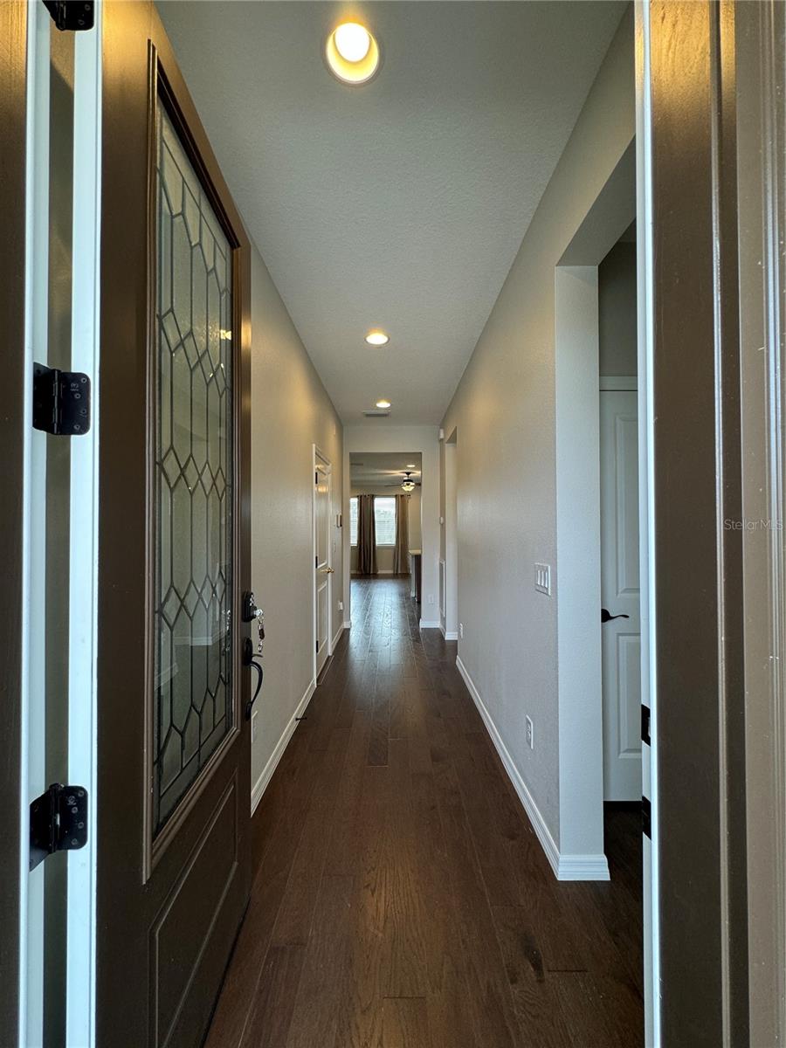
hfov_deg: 85.7
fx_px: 424
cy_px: 524
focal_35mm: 14
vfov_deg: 102.1
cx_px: 393
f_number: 2.2
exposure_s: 1/120
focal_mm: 2.22
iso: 160
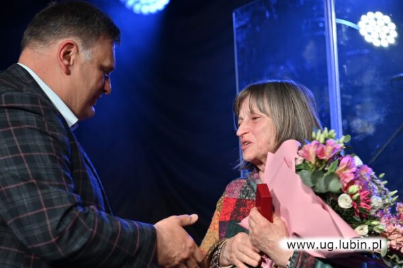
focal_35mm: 106
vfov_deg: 12.9
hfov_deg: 19.3
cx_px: 202
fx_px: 1187
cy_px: 134
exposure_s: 1/200
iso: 400
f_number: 2.8
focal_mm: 71
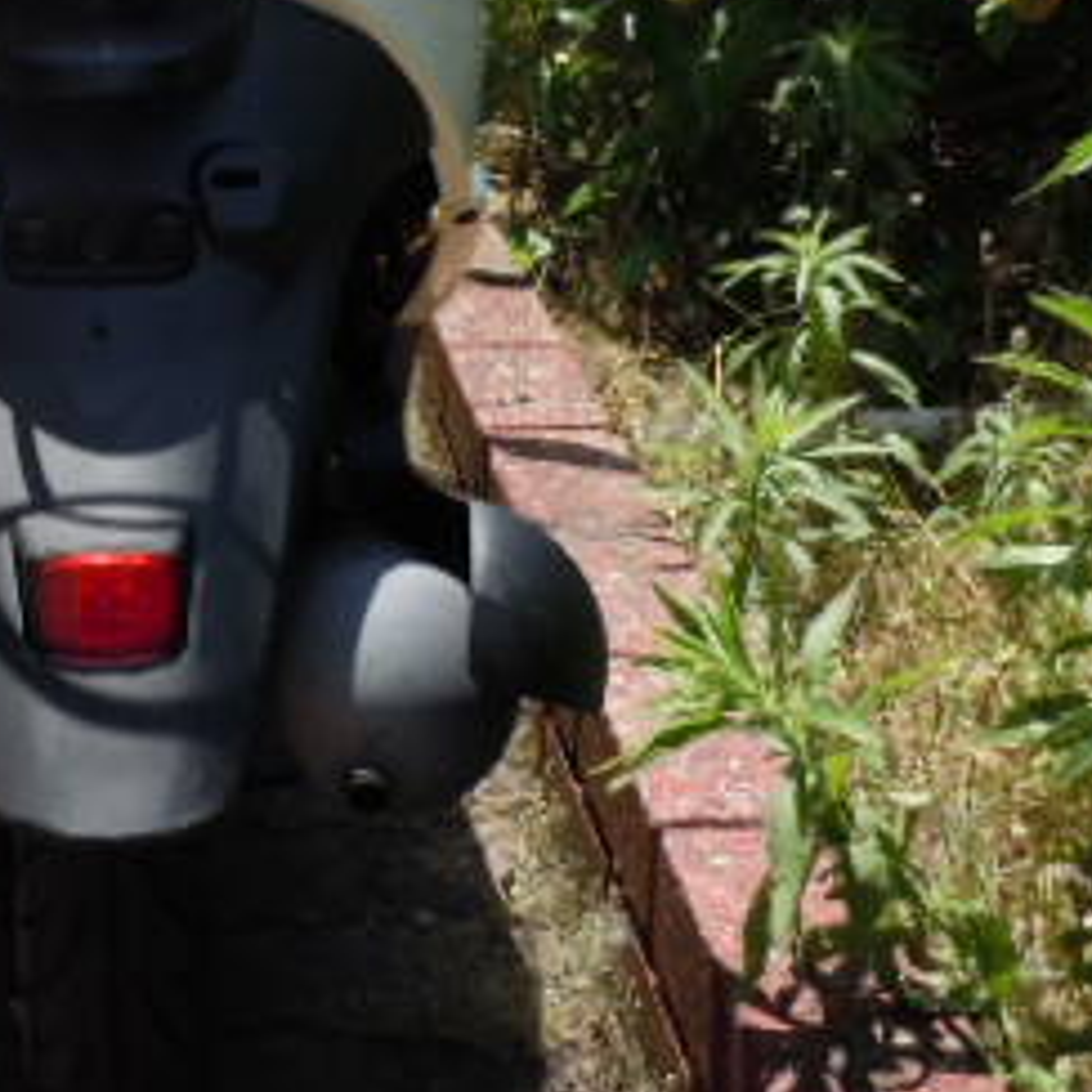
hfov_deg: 25.2
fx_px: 2320
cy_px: 148
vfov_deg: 25.8
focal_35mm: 65
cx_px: 9
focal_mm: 5
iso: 100
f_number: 3.7
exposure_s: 1/400
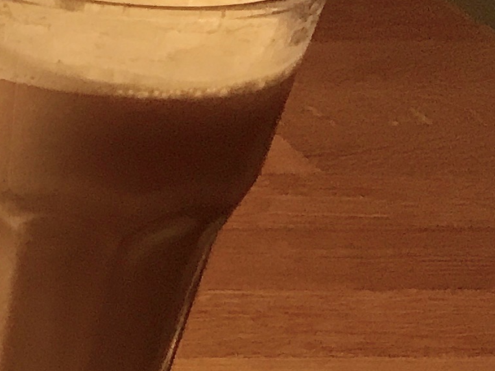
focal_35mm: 148
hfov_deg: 10.9
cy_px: 437
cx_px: -776
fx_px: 2116
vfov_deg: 9.9
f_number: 1.8
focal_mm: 3.99
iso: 32
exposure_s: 1/33
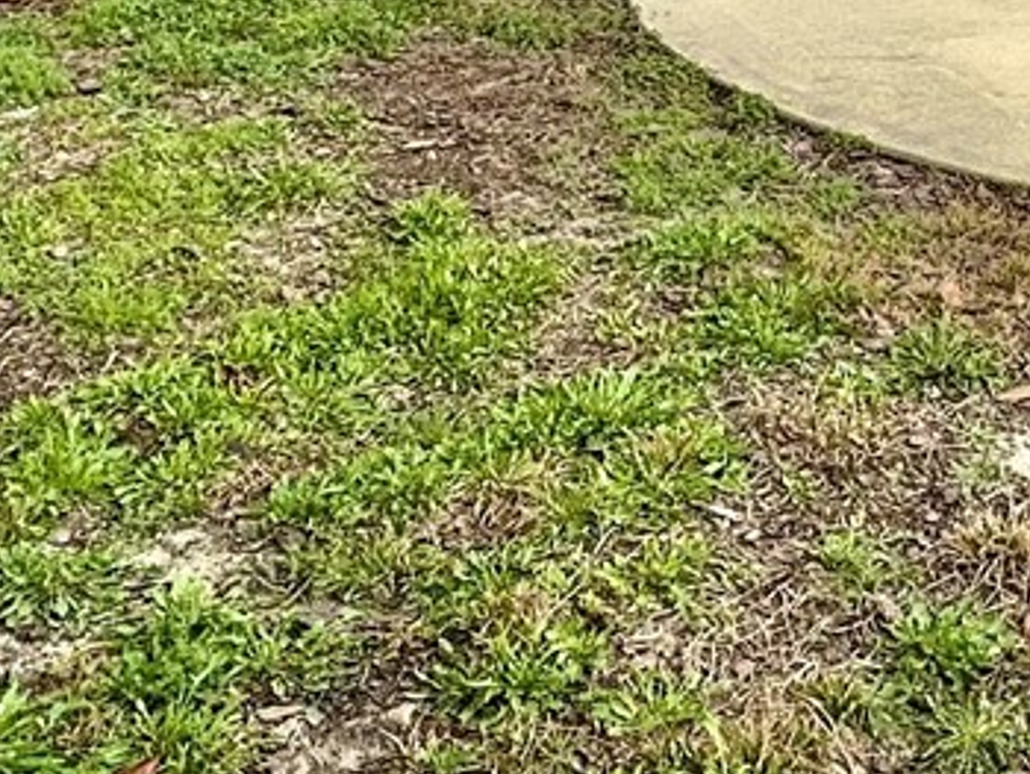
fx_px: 1906
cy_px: -494
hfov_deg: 29.5
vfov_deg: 19.1
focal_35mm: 64
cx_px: 830
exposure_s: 1/1319
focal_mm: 2.22
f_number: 2.2
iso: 40
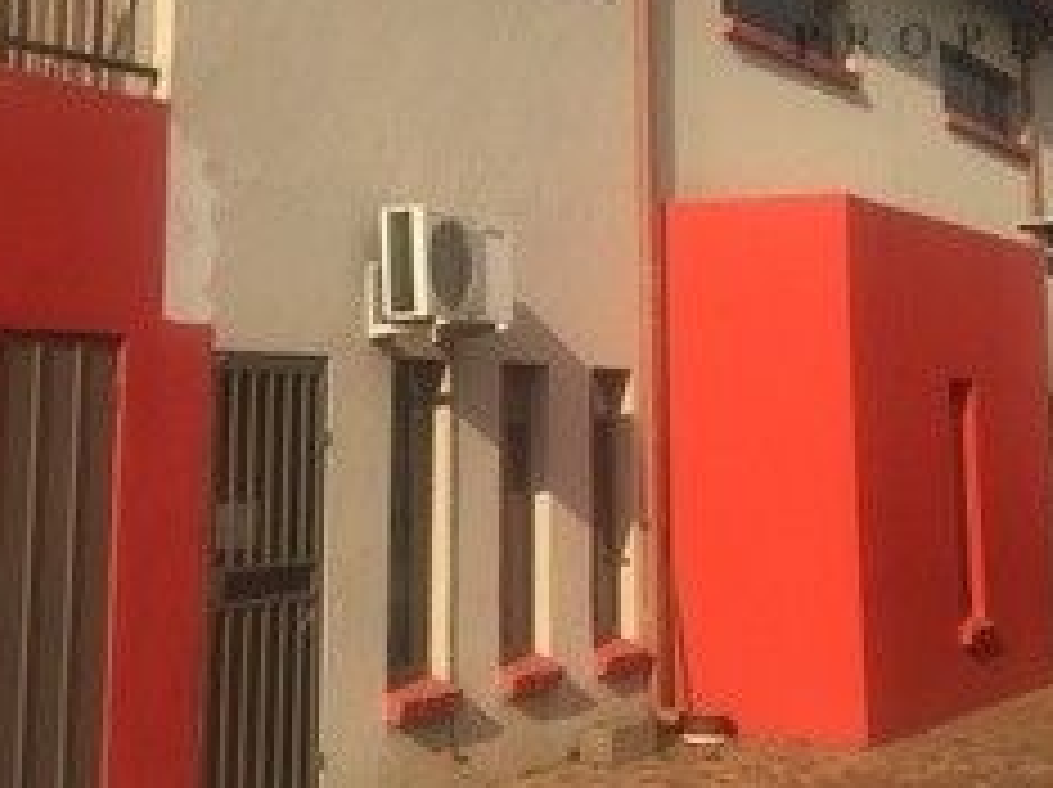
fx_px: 1884
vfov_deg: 23.1
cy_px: 92
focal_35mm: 62
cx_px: 572
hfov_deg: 31.2
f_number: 2.2
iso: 25
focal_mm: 4.15
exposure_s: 1/1538
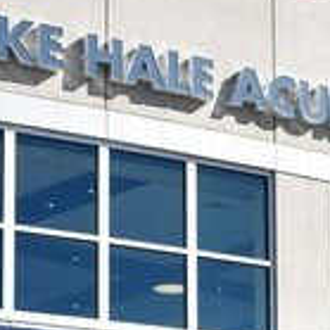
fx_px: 1585
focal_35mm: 147
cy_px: 472
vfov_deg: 11.5
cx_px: 354
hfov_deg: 11.7
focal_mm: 25
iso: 100
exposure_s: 1/250
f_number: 8
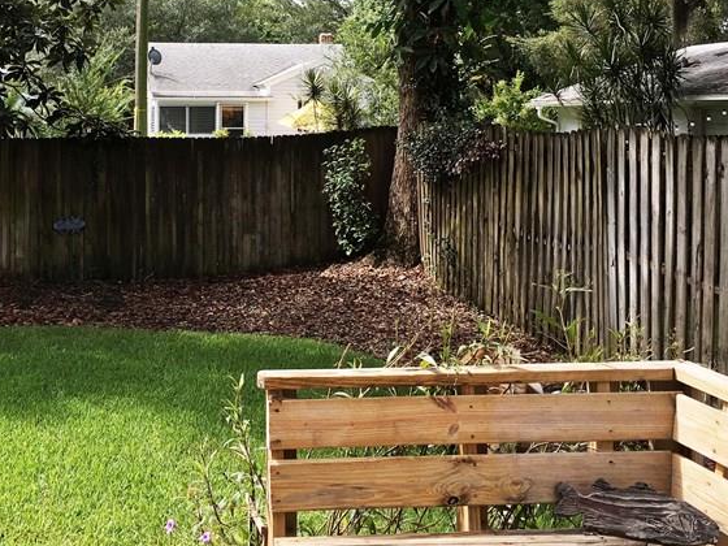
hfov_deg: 35.6
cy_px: 130
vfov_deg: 27.1
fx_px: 1115
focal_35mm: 53
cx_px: 208
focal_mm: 4.15
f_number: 2.2
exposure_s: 1/605
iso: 25
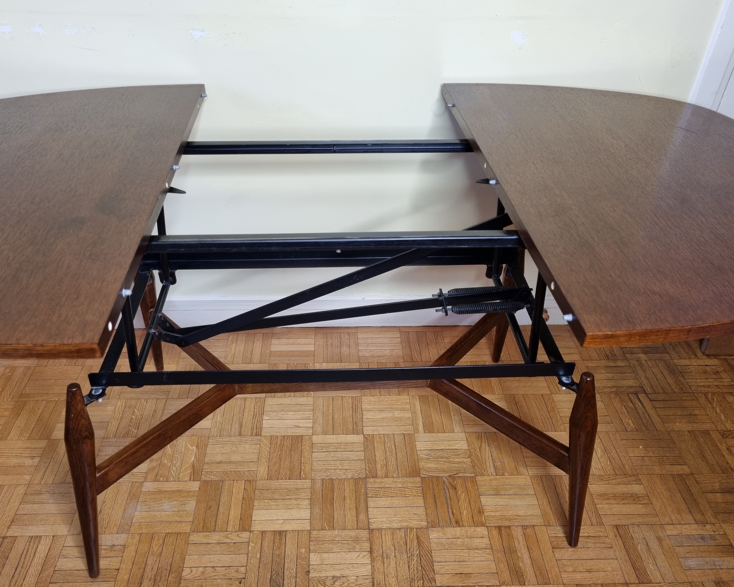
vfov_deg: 51.5
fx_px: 608
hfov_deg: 62.2
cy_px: 301
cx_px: 349
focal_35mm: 28
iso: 160
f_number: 1.8
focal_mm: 5.4
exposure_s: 1/50
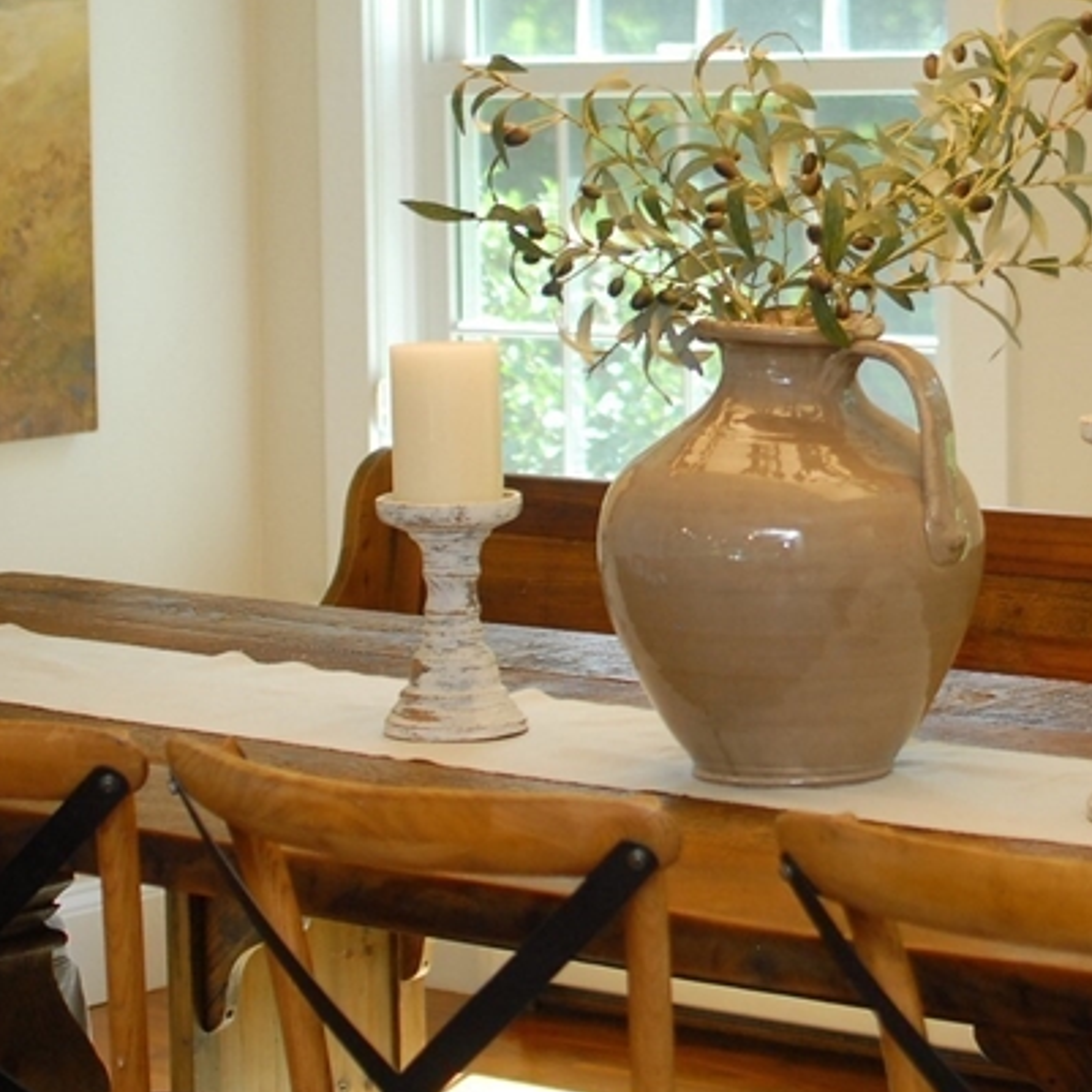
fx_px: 4072
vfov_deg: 15.2
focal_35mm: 114
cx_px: 754
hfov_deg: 15.2
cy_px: 256
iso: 400
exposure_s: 1/320
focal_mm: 35
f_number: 2.5
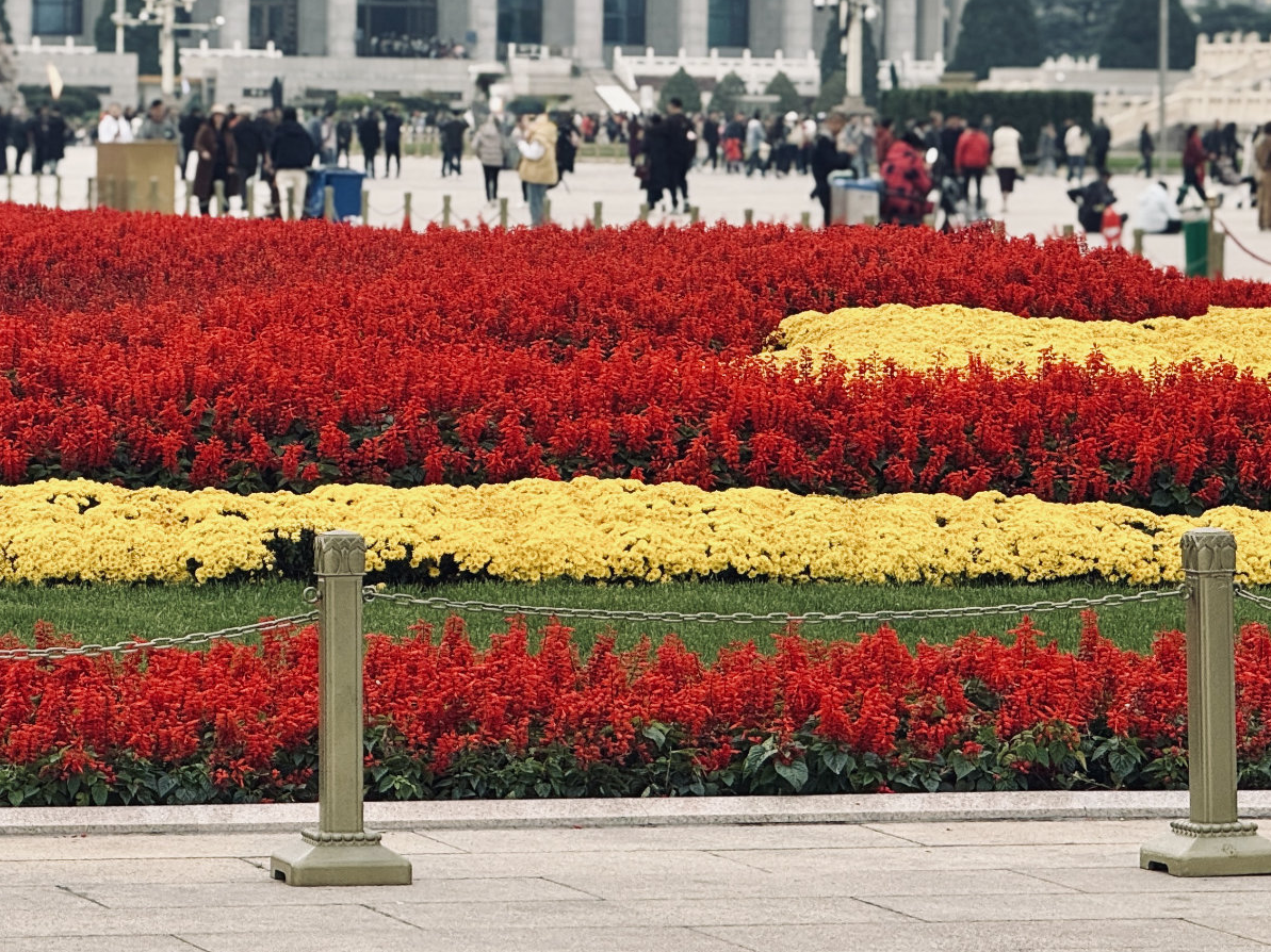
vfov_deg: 9.2
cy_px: 159
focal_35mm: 161
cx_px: 637
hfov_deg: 12.3
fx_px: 5910
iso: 64
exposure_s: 1/1294
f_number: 2.8
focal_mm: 15.7
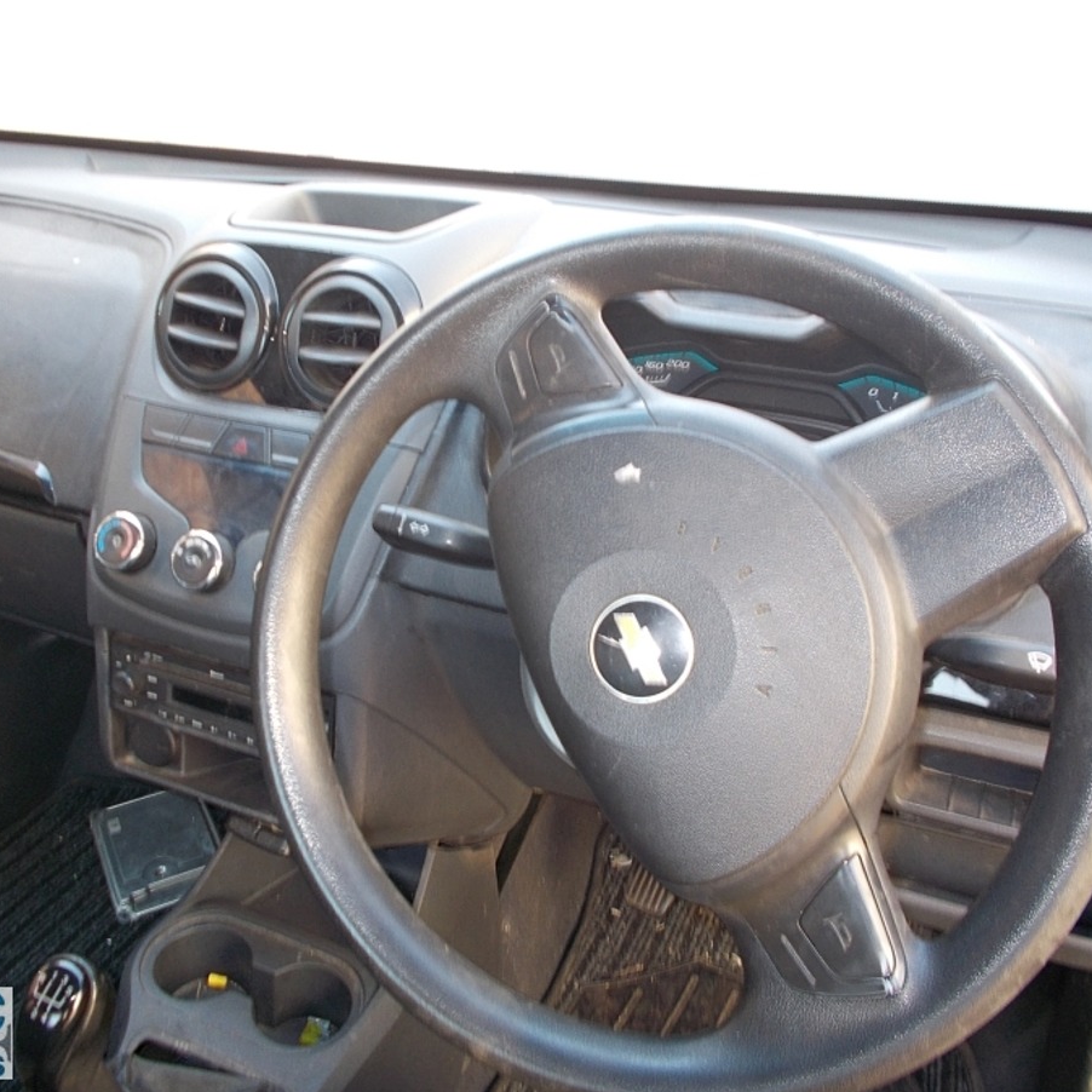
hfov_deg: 52.5
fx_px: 1106
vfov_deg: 52.5
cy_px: 543
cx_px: 518
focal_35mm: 31
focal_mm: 4.6
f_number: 3.2
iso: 125
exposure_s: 1/25
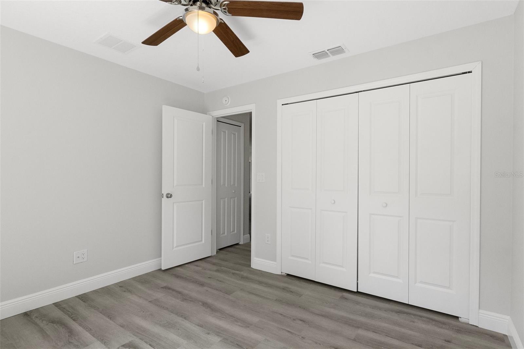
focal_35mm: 18
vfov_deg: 67.4
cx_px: 262
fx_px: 262
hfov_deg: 90.0
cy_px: 174
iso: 640
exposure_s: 1/40
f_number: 8
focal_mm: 12
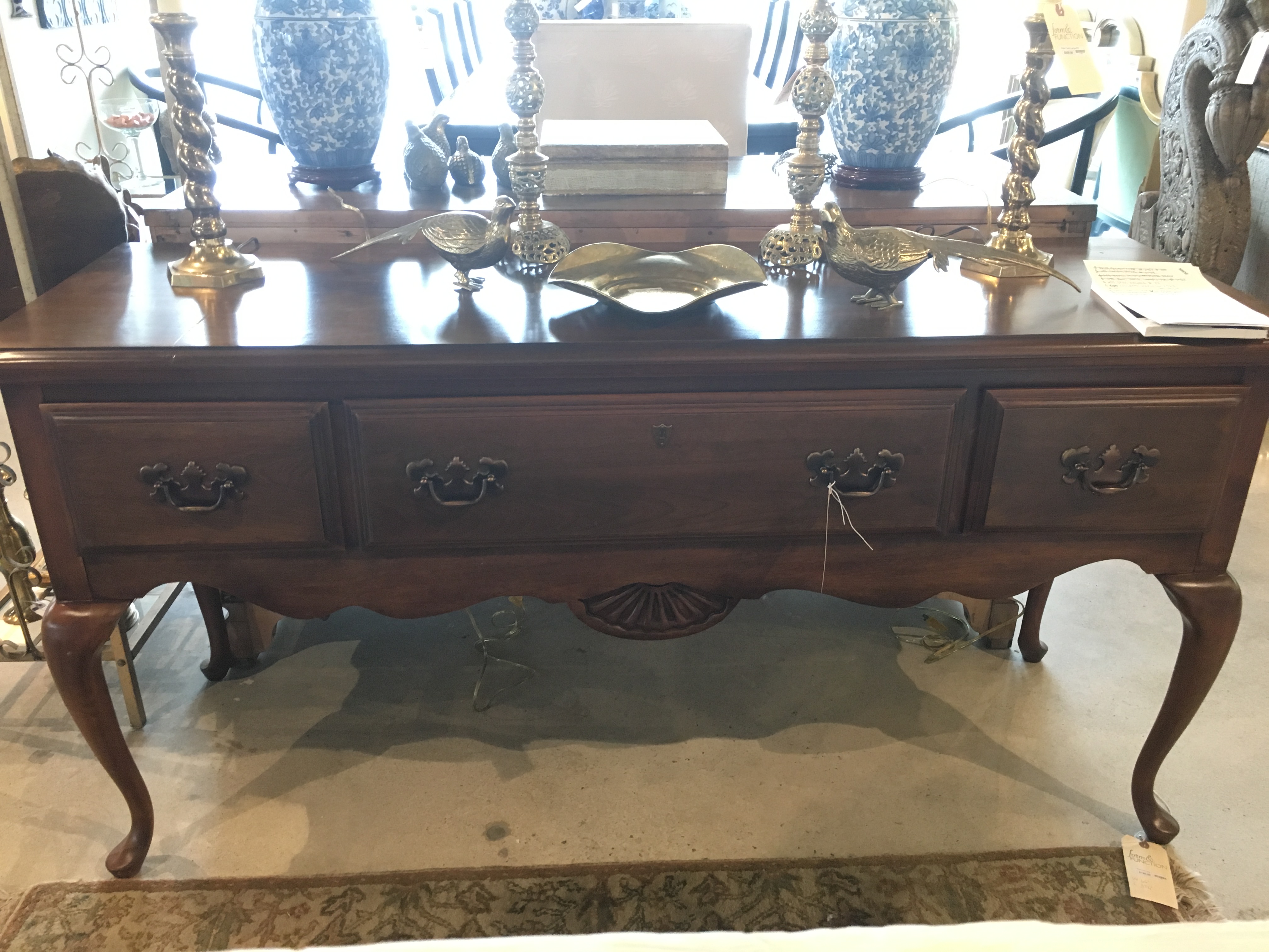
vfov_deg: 48.2
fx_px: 1063
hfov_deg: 61.7
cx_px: 634
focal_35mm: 29
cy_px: 476
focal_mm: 4.15
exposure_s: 1/24
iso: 200
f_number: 2.2
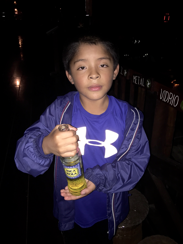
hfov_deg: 48.2
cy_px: 122
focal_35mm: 29
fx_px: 204
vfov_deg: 61.7
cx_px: 92
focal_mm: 4.15
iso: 125
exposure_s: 1/16
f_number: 2.2
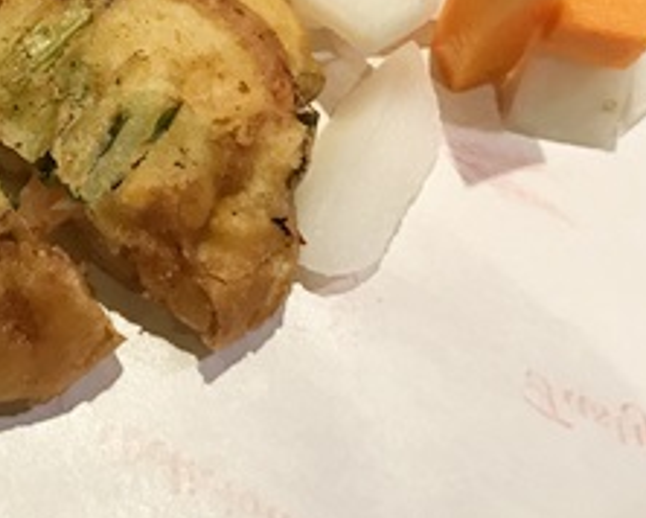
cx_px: -44
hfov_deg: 22.6
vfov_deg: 18.6
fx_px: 1531
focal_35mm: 80
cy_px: -12
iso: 40
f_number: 1.8
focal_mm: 3.99
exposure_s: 1/24
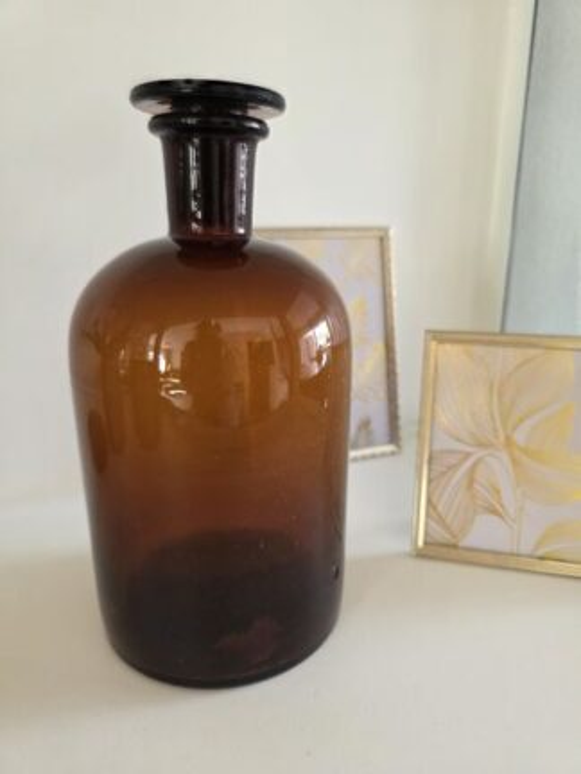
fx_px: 515
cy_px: 387
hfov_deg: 58.9
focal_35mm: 23
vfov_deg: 73.9
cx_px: 290
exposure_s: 1/120
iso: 500
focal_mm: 6.3
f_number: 1.7
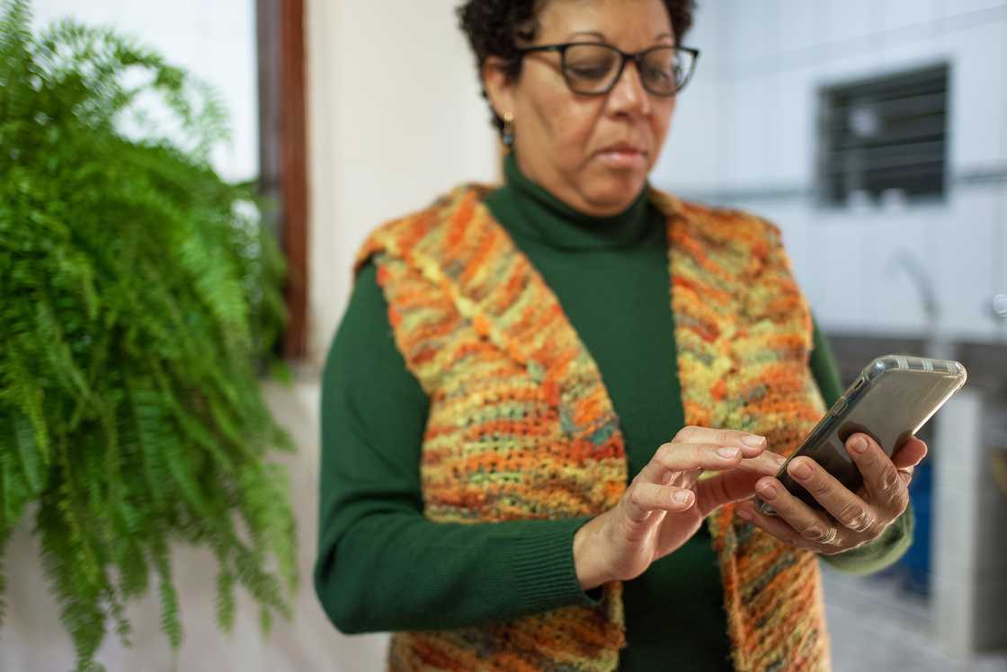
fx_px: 1119
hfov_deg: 48.4
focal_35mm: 40
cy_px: 336
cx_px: 504
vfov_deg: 33.4
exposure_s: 1/125
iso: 400
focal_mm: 40
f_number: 2
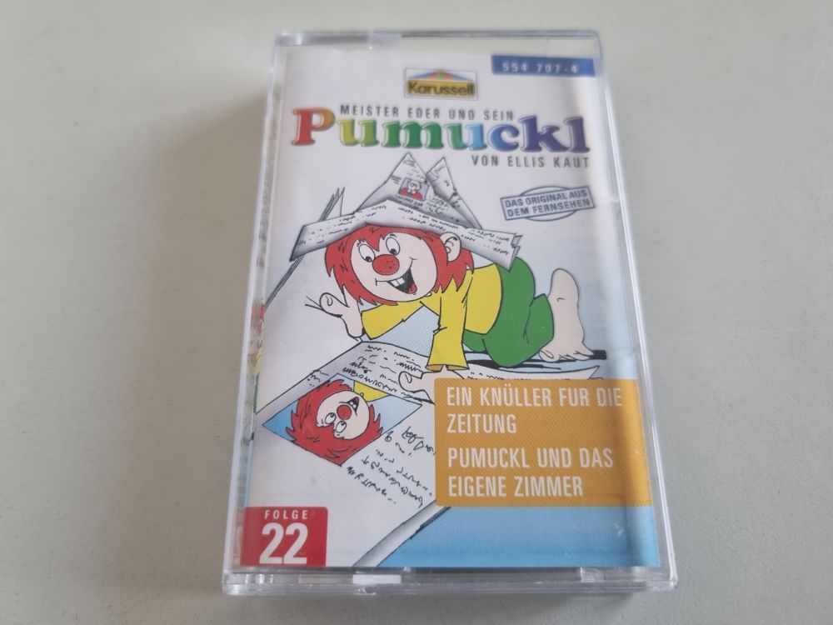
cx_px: 416
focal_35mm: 26
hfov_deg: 67.3
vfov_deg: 53.1
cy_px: 312
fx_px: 626
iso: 250
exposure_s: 1/100
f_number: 1.8
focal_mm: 5.4
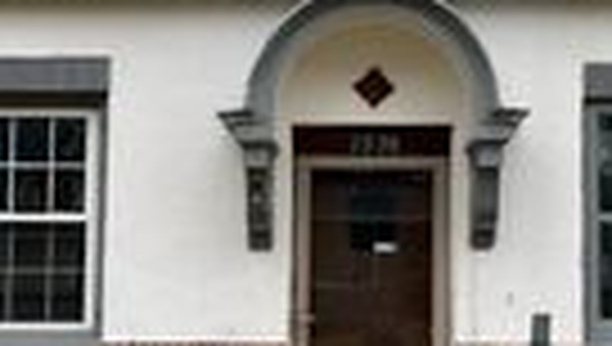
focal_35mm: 96
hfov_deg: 22.1
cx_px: 396
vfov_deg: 12.7
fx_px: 1560
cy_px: 164
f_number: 1.78
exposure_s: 1/818
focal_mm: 6.76
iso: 64
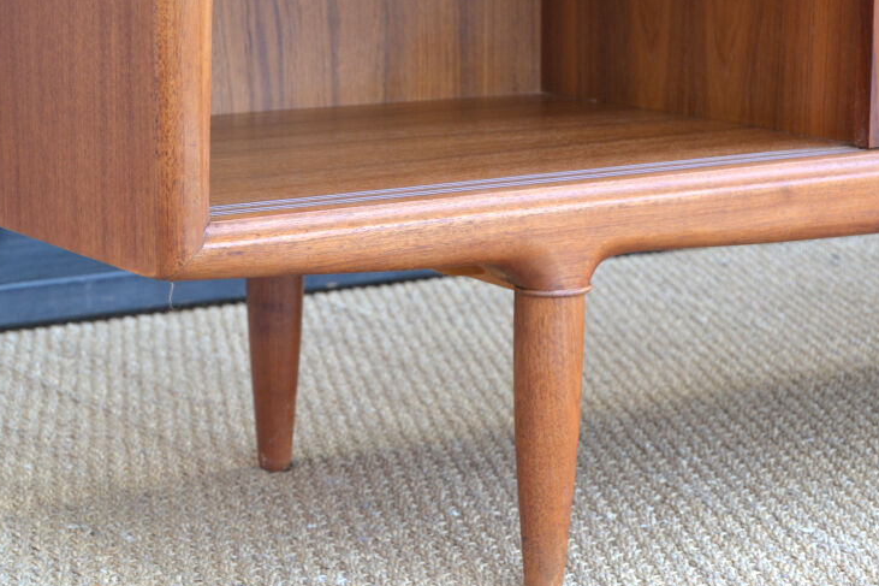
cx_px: 464
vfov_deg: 13.5
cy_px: 318
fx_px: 2480
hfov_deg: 20.1
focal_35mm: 102
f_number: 5.6
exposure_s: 1/60
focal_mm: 55
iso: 450
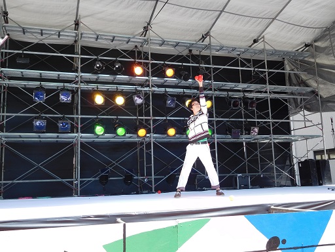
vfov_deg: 40.7
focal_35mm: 35
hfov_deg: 52.6
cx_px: 168
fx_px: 339
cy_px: 126
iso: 125
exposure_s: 1/320
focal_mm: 6.2
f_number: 3.8
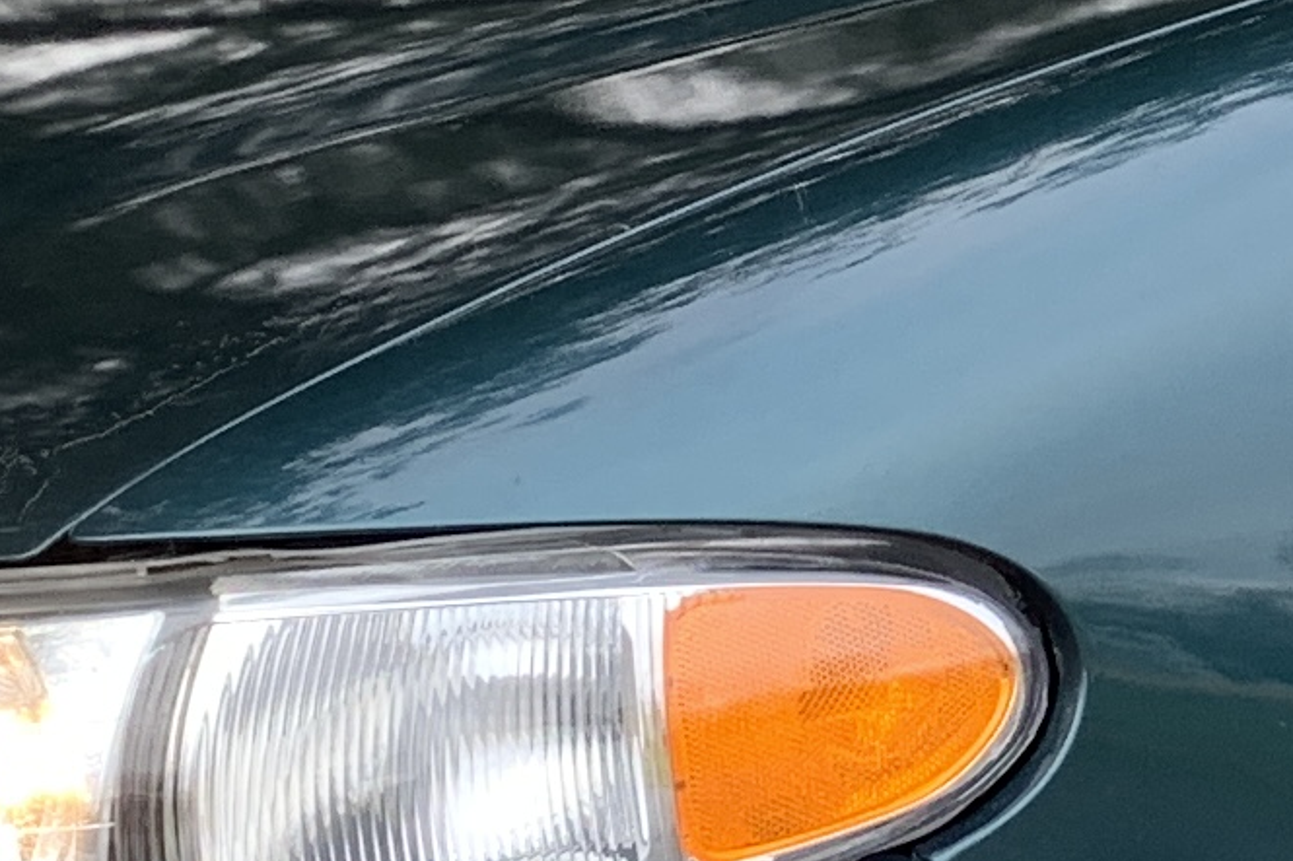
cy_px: 128
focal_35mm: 164
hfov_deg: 12.2
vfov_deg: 8.3
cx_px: 1659
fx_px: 5889
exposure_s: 1/122
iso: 40
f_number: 1.8
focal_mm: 4.25
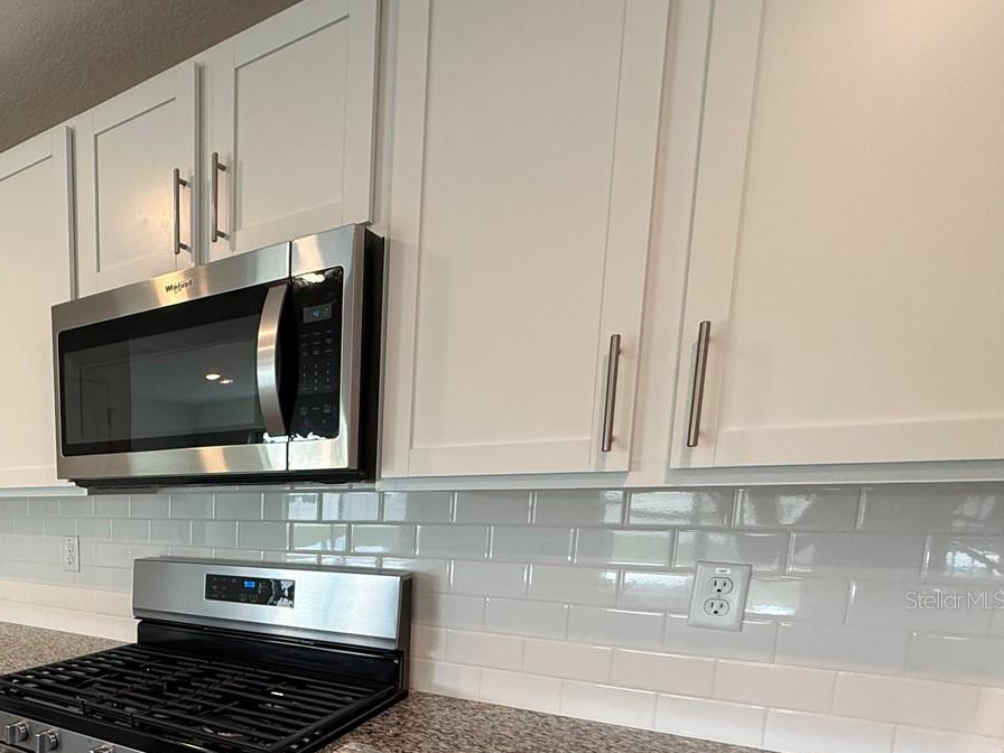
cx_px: 114
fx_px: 725
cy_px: 599
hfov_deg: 59.8
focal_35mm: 25
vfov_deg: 51.5
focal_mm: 2.22
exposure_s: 1/120
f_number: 2.2
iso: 320
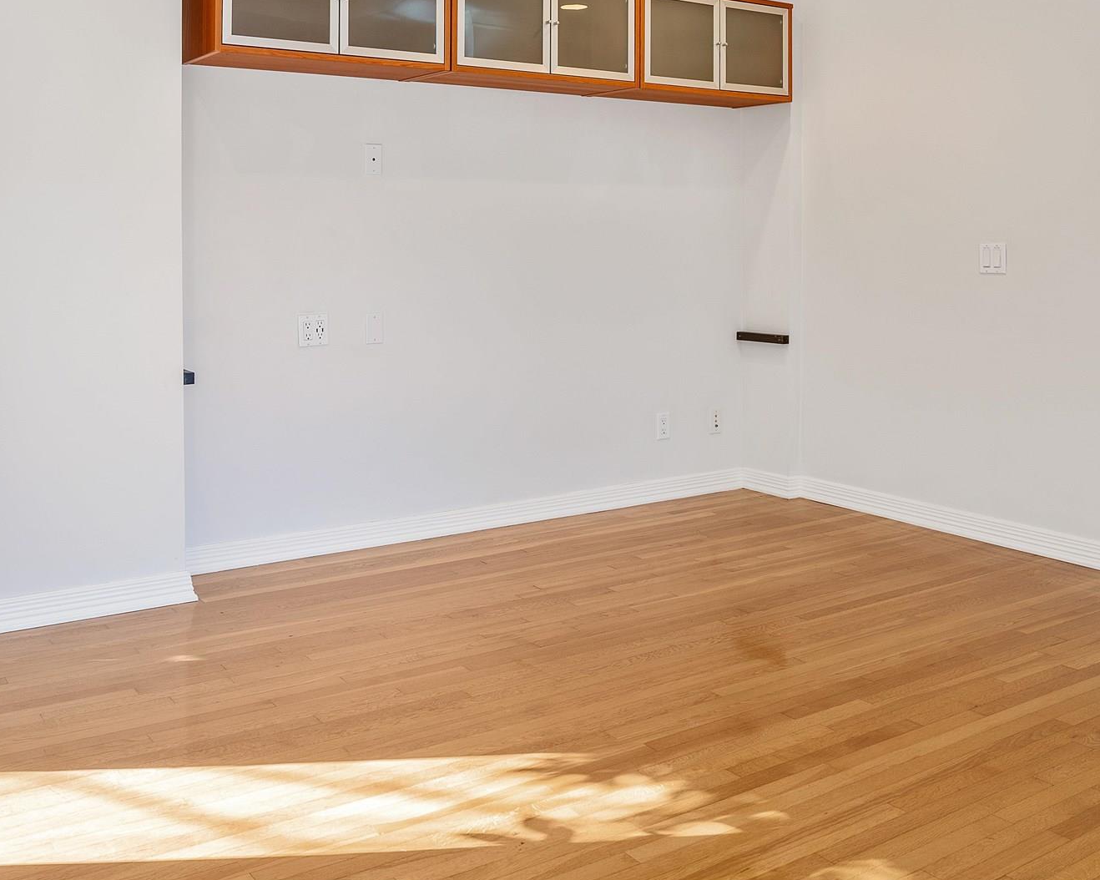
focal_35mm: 35
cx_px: 553
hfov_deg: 51.5
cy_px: 224
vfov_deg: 41.0
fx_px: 1139
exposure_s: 1/20
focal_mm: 16
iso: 125
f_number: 7.1
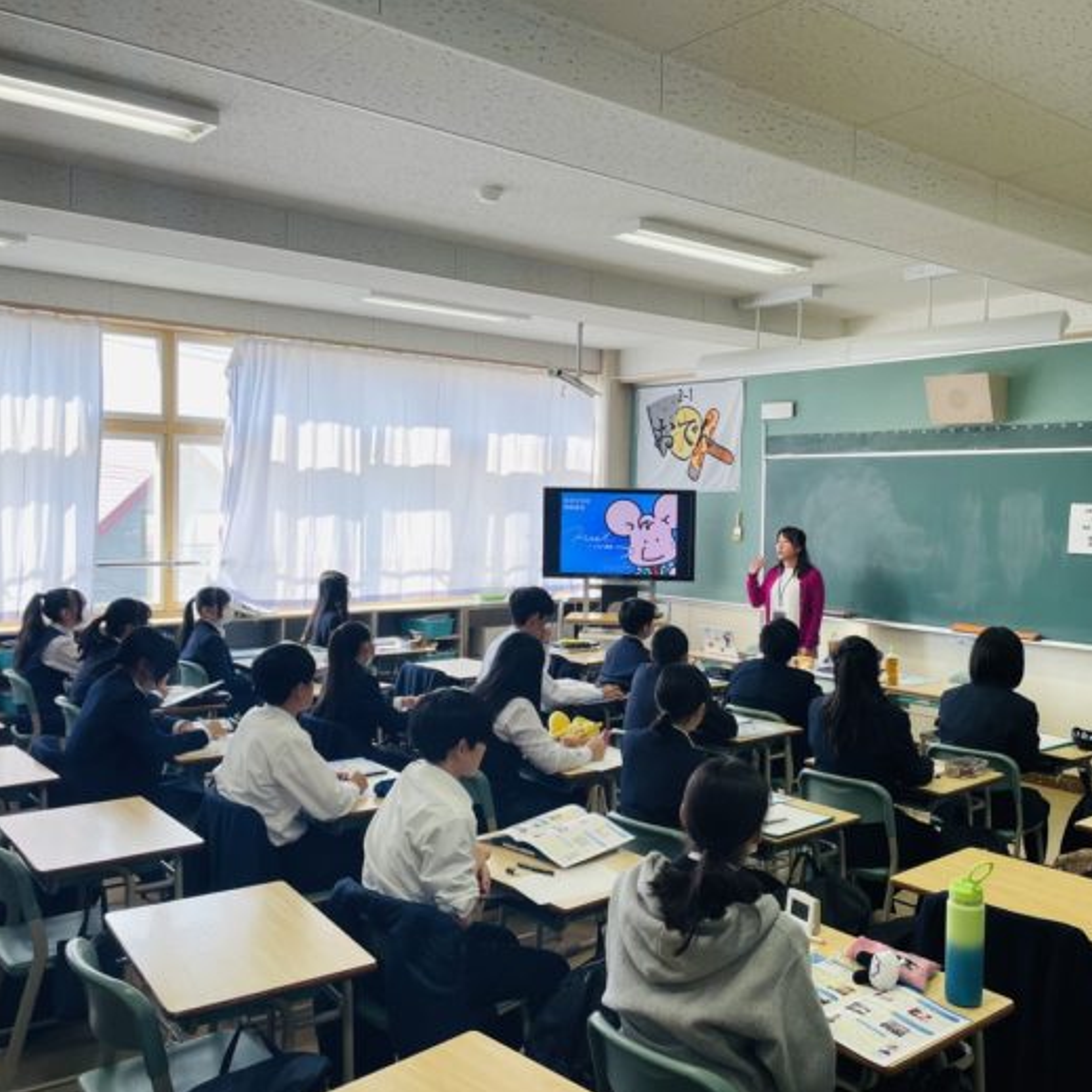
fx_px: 1106
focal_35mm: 31
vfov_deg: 52.5
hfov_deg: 52.3
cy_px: 548
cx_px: 633
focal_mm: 4.2
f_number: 1.6
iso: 32
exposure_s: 1/148
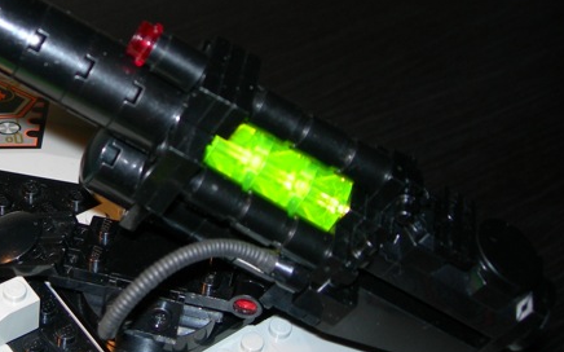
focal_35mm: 71
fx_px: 1091
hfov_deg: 28.1
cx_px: 74
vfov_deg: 18.3
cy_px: 118
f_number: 2.8
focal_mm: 7.8
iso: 50
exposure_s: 1/60.1
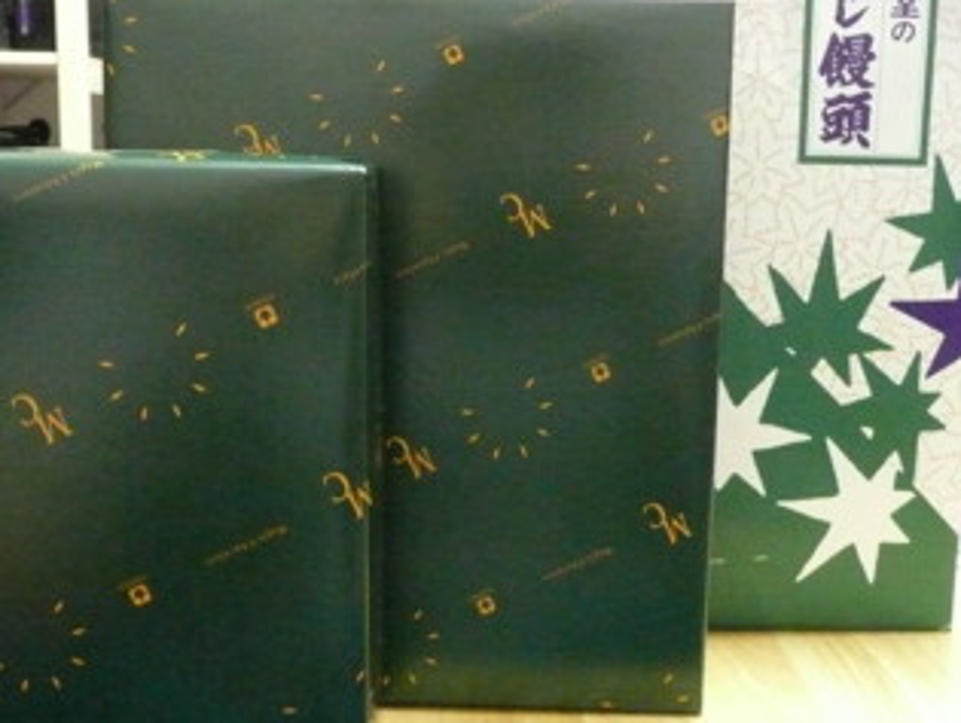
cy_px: 317
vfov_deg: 36.0
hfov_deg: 46.7
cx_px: 491
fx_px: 1112
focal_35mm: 40
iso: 1250
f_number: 3.3
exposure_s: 1/8
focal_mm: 4.6
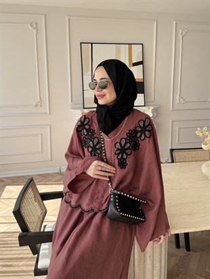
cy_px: 140
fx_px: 194
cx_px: 105
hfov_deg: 56.8
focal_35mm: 24
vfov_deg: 71.6
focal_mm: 6.76
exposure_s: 1/750
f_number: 1.78
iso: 100
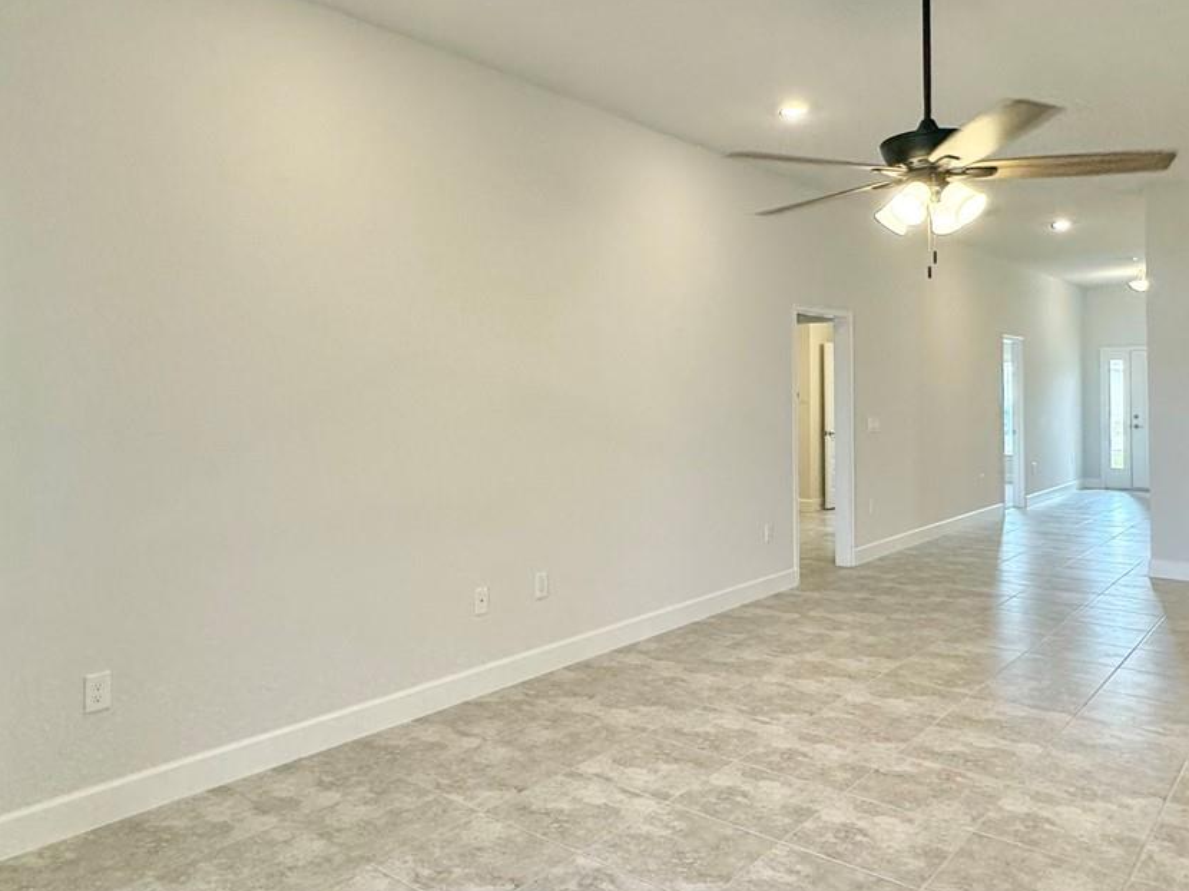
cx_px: 617
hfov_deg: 65.3
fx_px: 927
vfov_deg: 51.1
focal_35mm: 27
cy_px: 372
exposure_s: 1/120
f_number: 2.2
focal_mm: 2.22
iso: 200
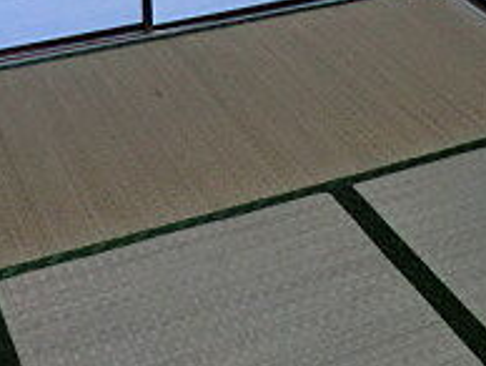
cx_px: 316
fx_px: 1111
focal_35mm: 79
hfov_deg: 24.6
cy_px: -113
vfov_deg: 17.5
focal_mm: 4.3
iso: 250
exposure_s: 1/60
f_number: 3.2
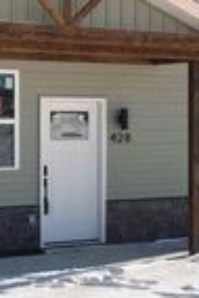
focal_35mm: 88
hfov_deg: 15.5
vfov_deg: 23.1
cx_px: 159
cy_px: 125
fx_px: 728
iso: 100
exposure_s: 1/1000
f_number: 2.8
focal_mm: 4.5
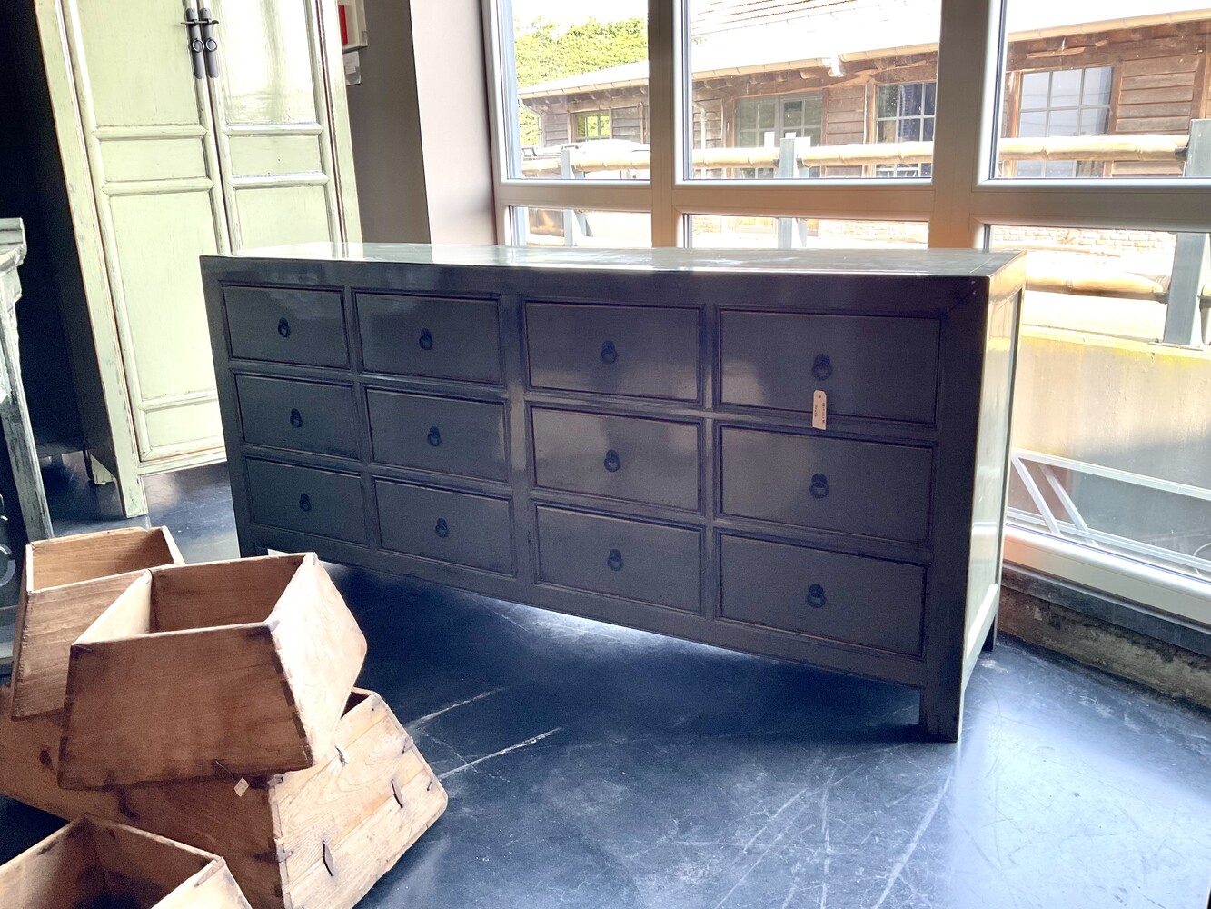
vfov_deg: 48.2
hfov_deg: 61.7
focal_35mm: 29
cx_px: 606
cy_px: 454
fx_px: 1015
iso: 64
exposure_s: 1/100
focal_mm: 3
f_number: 1.8
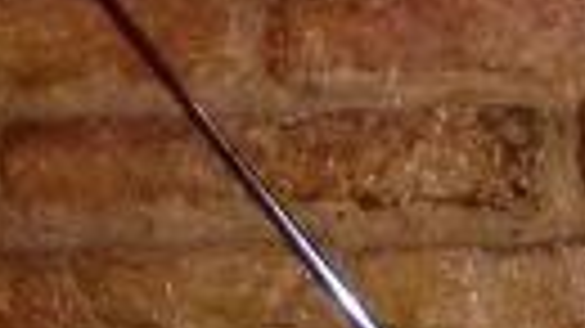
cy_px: 750
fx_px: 2915
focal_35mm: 188
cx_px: 693
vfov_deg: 6.2
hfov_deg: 11.3
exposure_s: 1/40
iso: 400
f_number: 3.1
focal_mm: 6.3
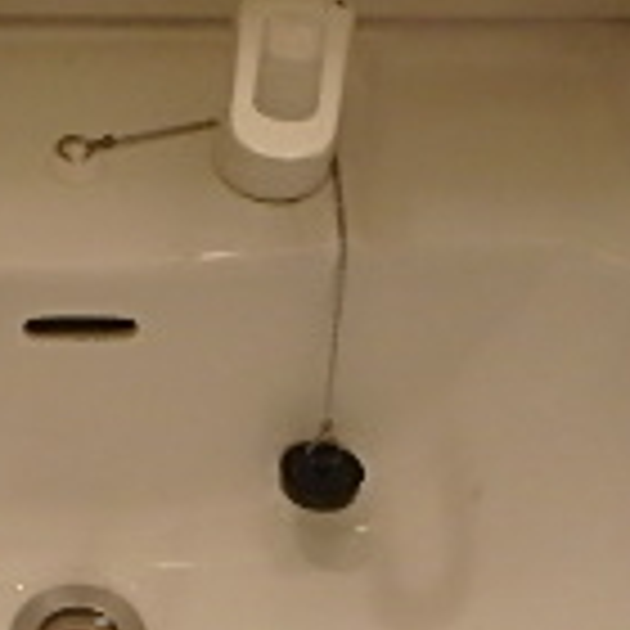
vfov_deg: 19.6
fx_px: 1750
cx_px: 58
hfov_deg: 20.0
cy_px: 670
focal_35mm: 85
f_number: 3.5
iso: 320
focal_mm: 3.7
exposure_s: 1/50
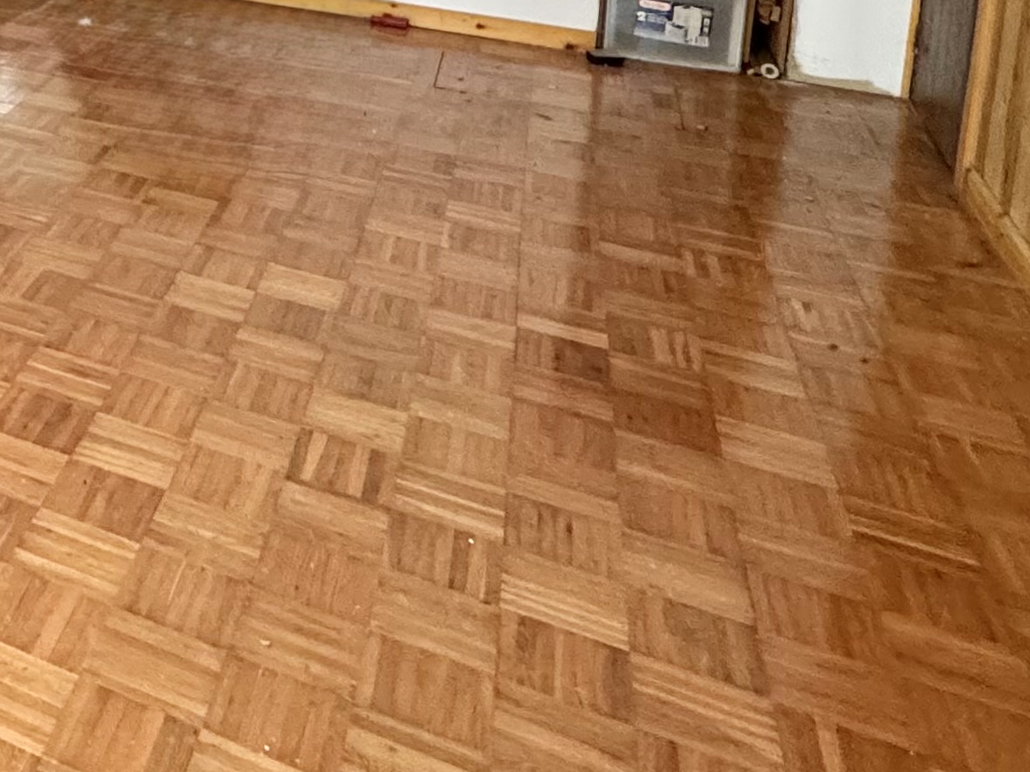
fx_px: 1428
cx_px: -281
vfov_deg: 25.6
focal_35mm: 48
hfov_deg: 31.4
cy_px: -255
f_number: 2.2
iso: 400
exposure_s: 1/60
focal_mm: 2.22
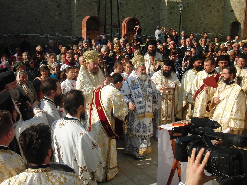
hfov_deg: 49.0
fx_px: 271
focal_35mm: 38
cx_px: 124
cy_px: 92
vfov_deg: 37.7
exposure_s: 1/320
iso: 100
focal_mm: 6.66
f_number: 7.1
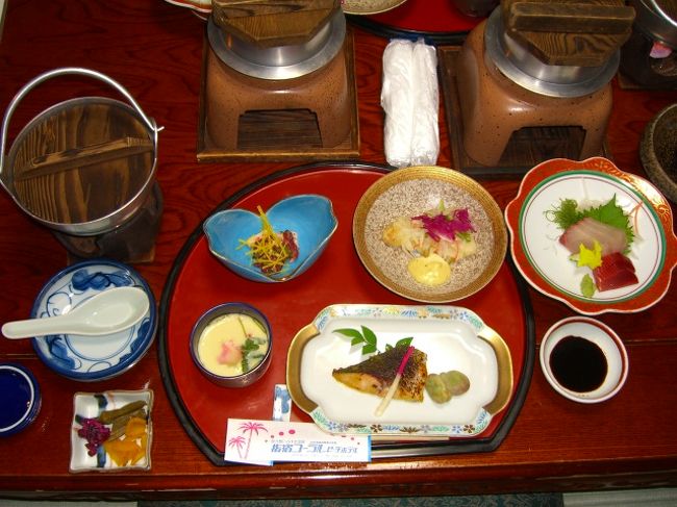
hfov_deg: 49.0
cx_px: 338
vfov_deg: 37.7
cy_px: 254
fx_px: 743
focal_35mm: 38
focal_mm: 7.9
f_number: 2.8
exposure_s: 1/60
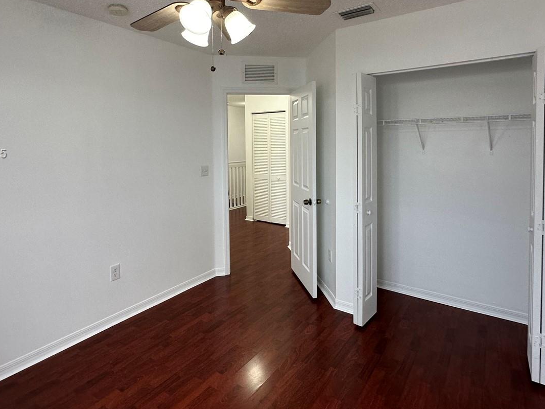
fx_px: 331
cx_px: 256
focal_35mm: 21
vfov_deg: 62.6
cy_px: 154
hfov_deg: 78.9
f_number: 2.2
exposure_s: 1/120
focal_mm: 2.22
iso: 125
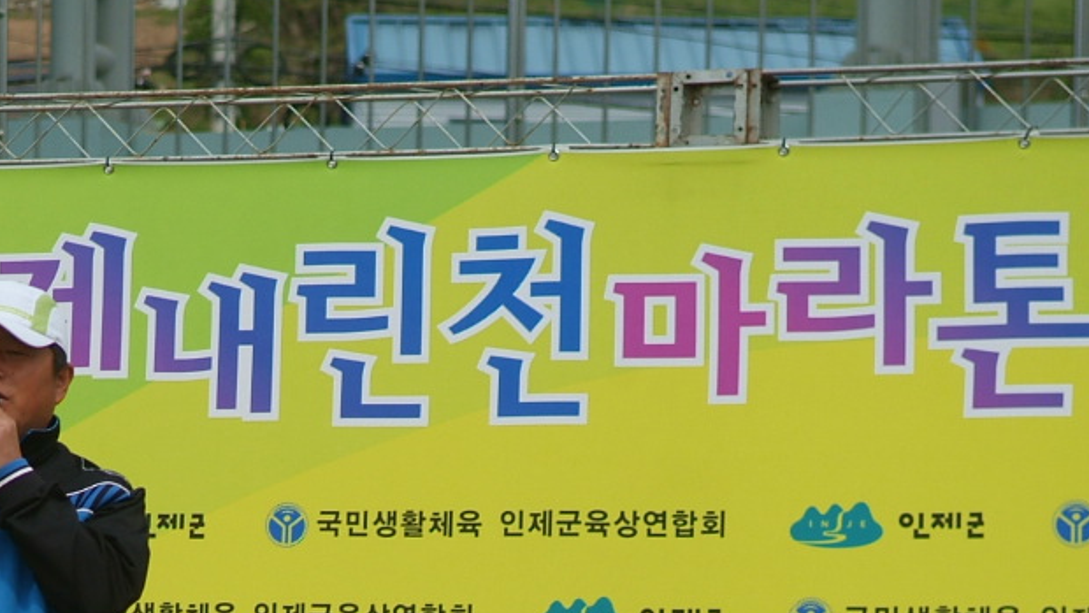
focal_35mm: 202
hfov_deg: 10.6
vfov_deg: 6.0
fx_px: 5834
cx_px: 0
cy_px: 722
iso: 200
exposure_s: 1/1500
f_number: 4
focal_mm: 55
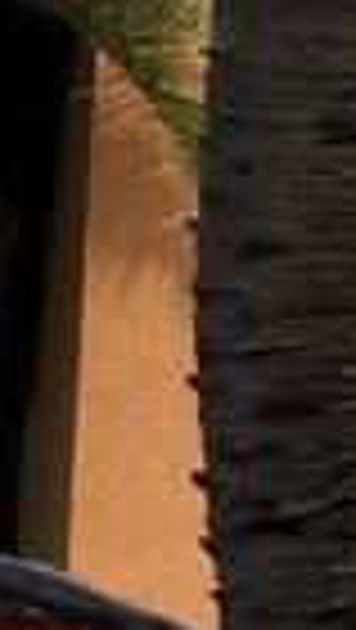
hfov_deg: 2.4
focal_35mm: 455
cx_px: 2938
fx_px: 7617
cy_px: -202
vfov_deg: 4.7
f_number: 16
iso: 400
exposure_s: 1/200
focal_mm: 38
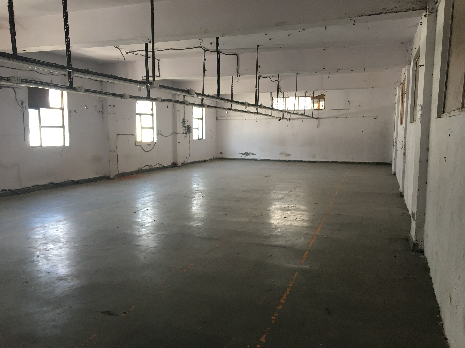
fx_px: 390
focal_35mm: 29
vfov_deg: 48.2
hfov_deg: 61.7
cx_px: 232
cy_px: 174
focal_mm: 4.15
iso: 50
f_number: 2.2
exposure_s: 1/33
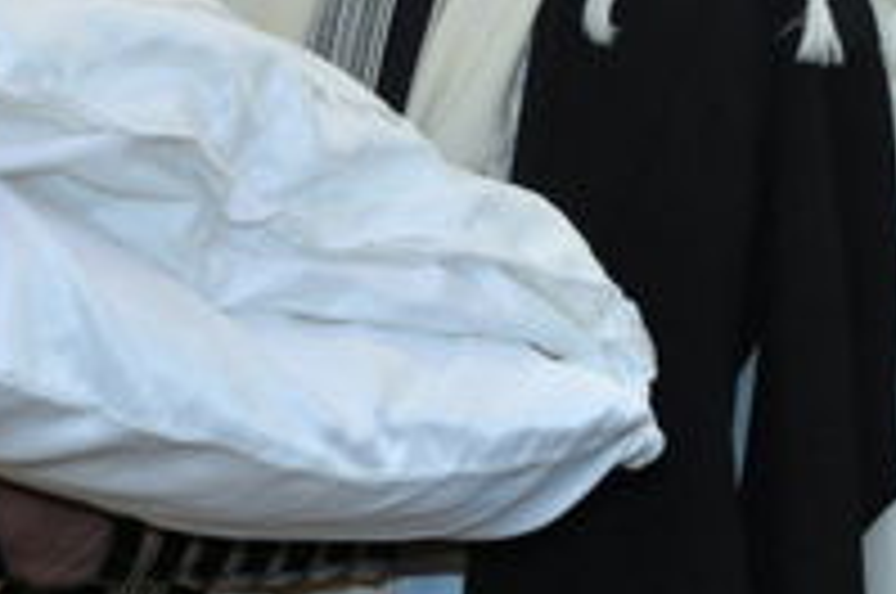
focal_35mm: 151
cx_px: 1022
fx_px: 3752
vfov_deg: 9.1
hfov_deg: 13.3
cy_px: 292
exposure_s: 1/100
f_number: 6.3
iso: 1000
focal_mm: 25
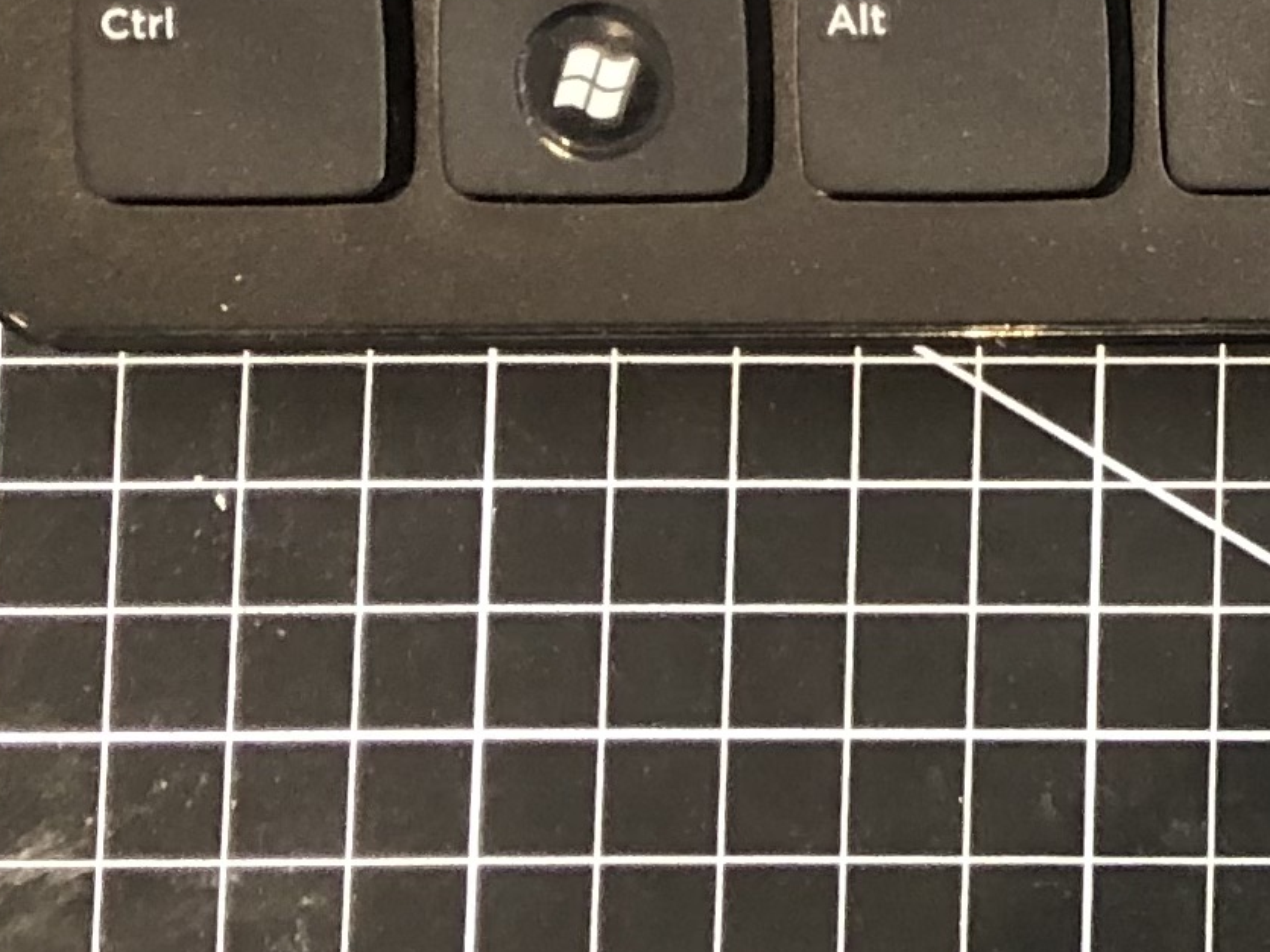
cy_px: -861
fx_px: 4953
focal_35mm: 135
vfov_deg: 10.2
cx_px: 2611
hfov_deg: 12.6
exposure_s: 1/15
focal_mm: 3.99
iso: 64
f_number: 1.8
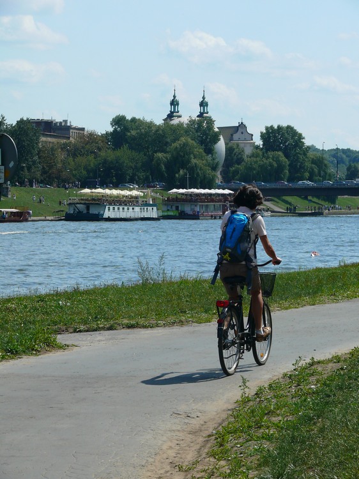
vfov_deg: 15.2
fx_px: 1799
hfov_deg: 11.4
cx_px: 180
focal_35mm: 130
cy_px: 240
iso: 100
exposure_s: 1/250
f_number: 5.6
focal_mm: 27.4
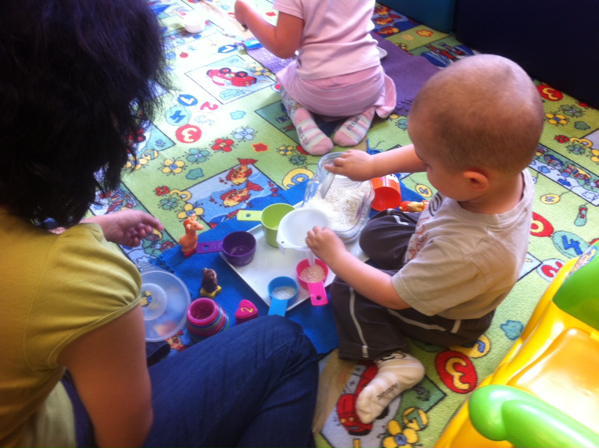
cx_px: 300
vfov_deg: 40.6
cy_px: 224
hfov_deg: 52.7
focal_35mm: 35
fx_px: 605
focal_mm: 3.85
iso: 100
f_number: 2.8
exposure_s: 1/30
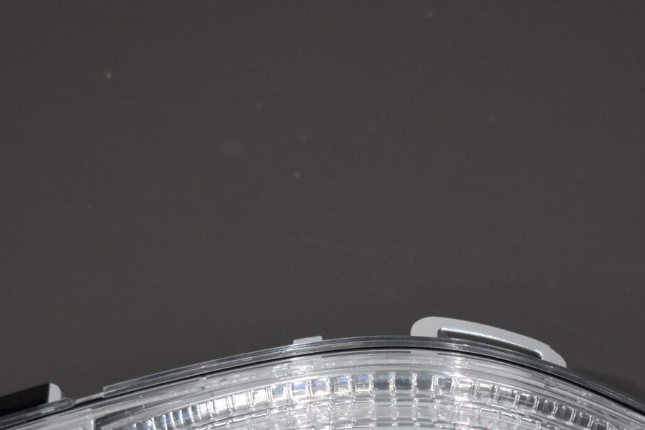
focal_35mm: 147
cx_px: 387
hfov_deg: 13.9
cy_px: 485
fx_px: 2641
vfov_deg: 9.2
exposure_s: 1/250
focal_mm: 35
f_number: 4.5
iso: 720
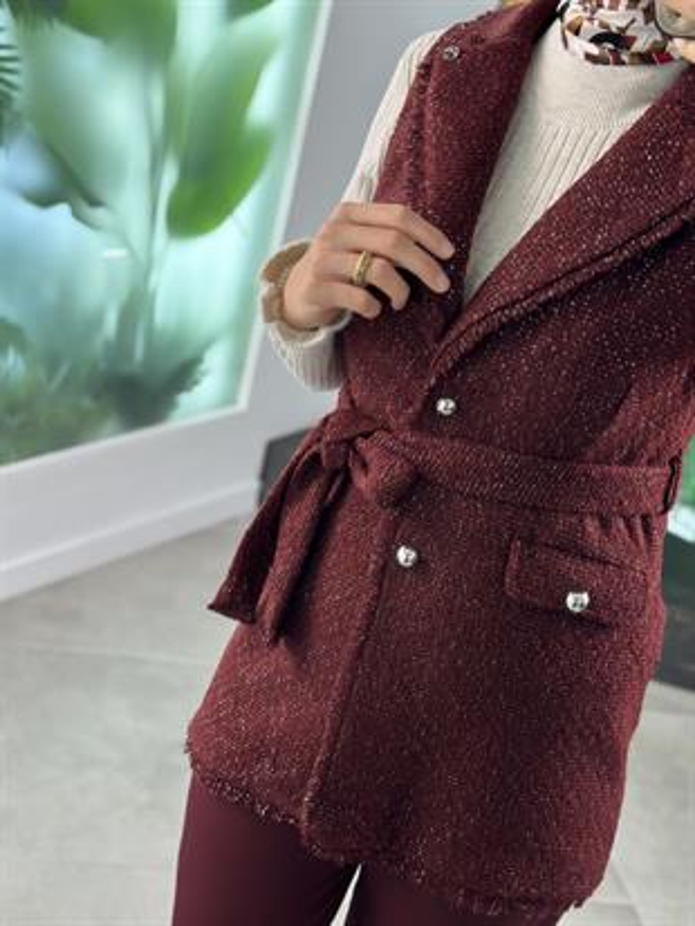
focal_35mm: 48
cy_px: 463
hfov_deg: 30.3
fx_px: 1284
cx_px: 348
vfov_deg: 39.6
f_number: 1.78
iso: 80
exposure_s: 1/137
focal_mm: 6.86
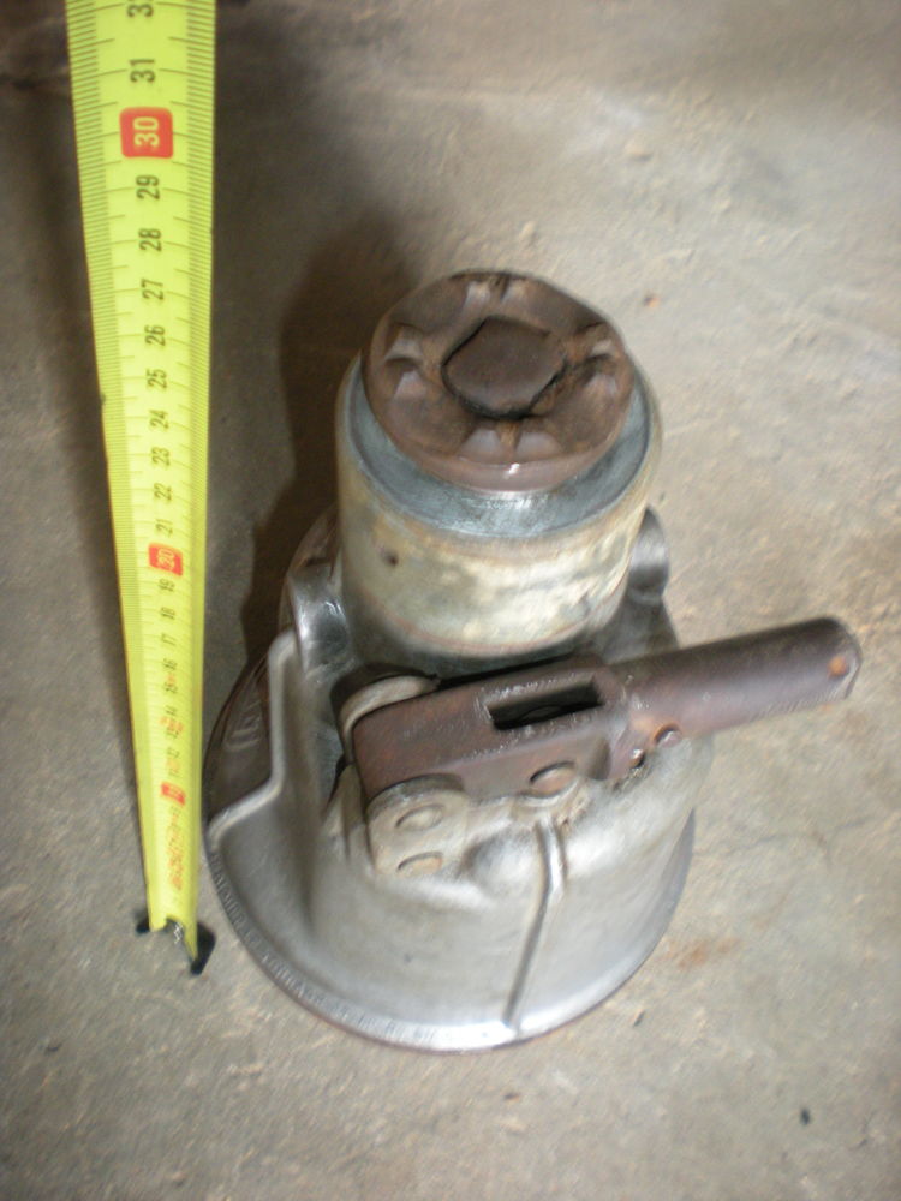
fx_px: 1319
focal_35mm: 38
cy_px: 600
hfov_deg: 37.7
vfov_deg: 49.0
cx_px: 450
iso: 200
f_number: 3.1
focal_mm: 6.3
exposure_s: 1/21
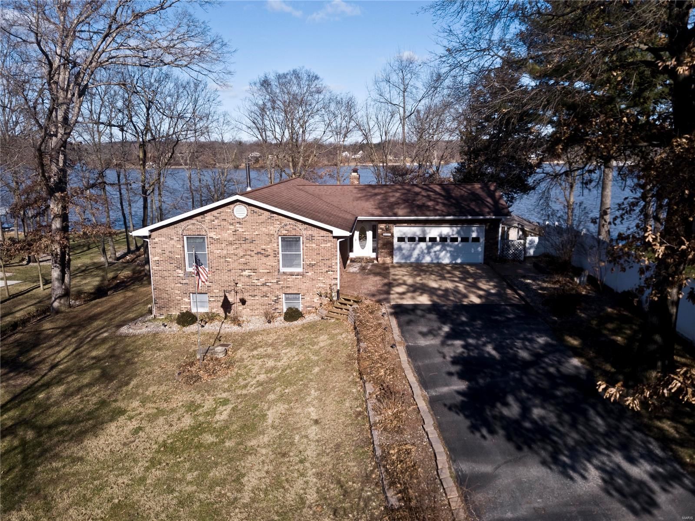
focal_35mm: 26
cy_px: 260
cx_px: 348
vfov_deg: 53.0
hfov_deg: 67.3
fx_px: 522
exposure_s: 1/1100
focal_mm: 4.73
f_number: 2.2
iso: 100
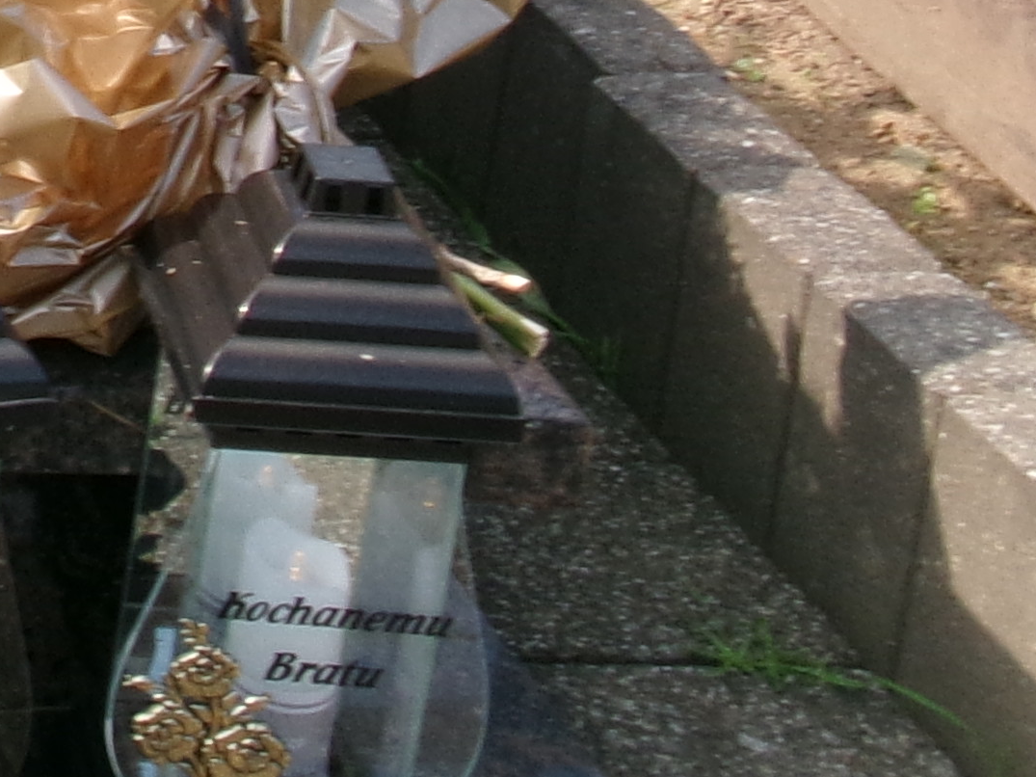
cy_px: -543
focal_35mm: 120
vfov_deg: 11.6
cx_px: -623
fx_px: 3591
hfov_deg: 15.0
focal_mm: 5.1
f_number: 10.8
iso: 100
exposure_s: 1/52
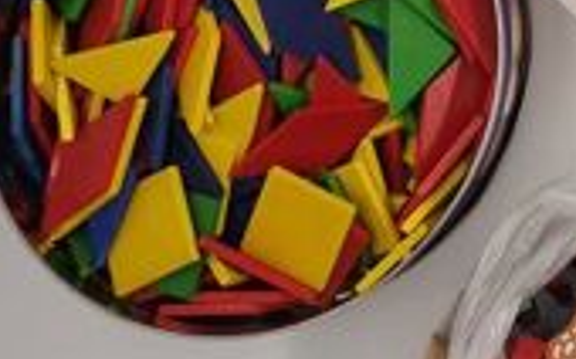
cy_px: -366
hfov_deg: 19.8
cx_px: 756
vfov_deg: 12.1
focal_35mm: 96
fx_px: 1506
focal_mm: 6.7
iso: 50
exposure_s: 1/131
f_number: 1.8
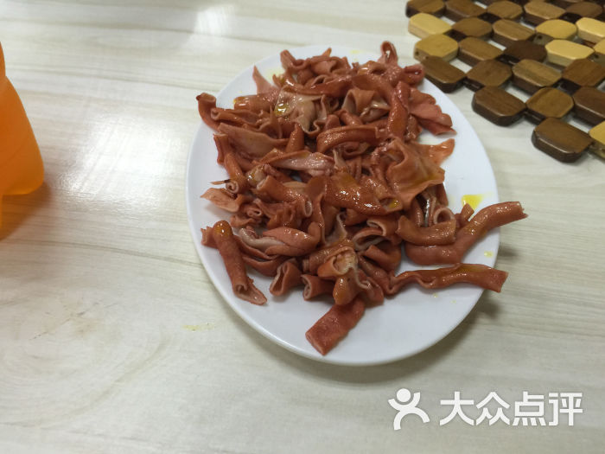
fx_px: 507
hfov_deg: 61.7
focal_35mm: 29
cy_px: 227
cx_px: 302
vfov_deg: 48.2
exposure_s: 1/15
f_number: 2.2
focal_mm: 4.15
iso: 64
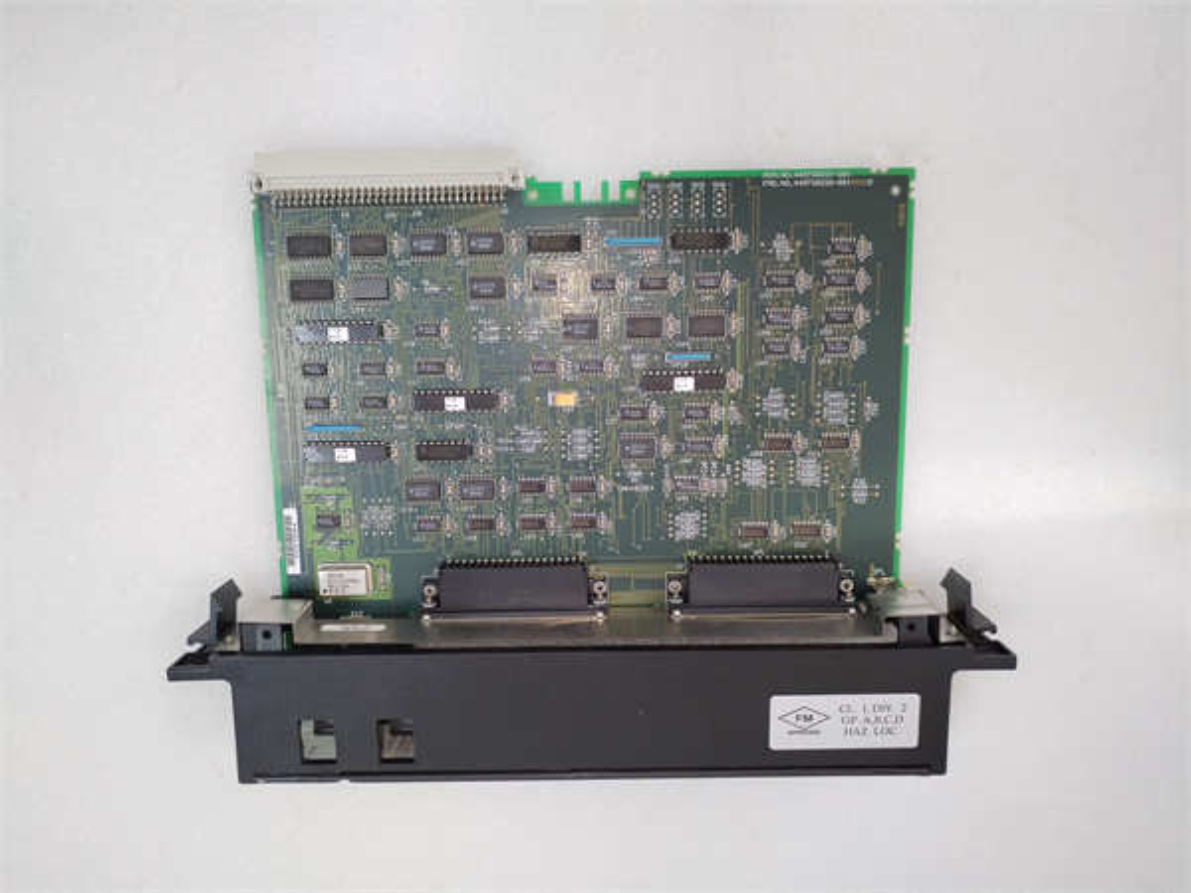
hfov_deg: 67.3
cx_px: 596
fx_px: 895
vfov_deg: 53.1
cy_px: 446
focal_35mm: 26
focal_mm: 4.75
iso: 250
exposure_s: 1/33.3
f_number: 1.8
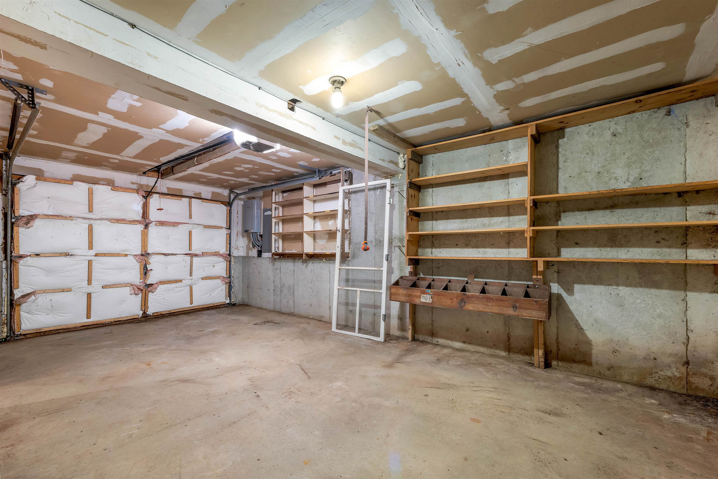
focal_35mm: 14
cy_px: 240
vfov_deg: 81.2
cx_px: 359
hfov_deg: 104.3
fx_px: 279
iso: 400
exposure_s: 1.3
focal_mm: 14
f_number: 8
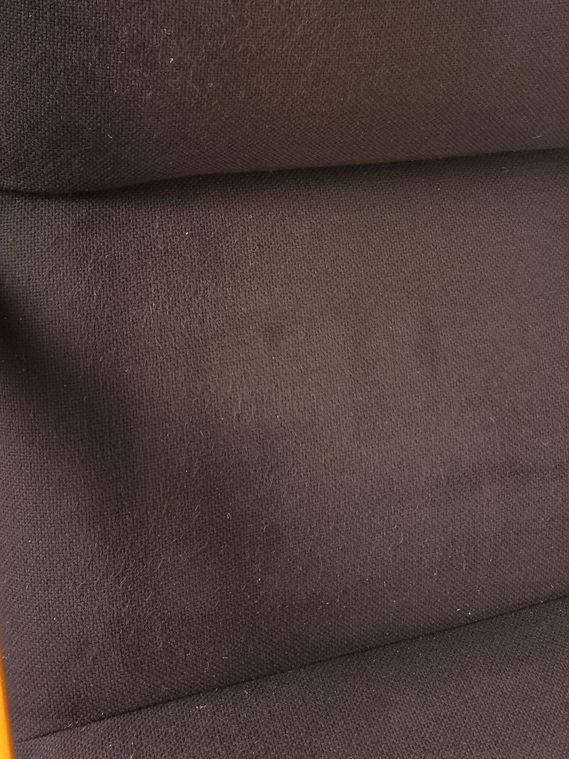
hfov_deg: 30.3
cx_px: 297
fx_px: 1052
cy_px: 136
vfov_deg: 38.0
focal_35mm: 48
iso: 250
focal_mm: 5.56
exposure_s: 1/60
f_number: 1.6
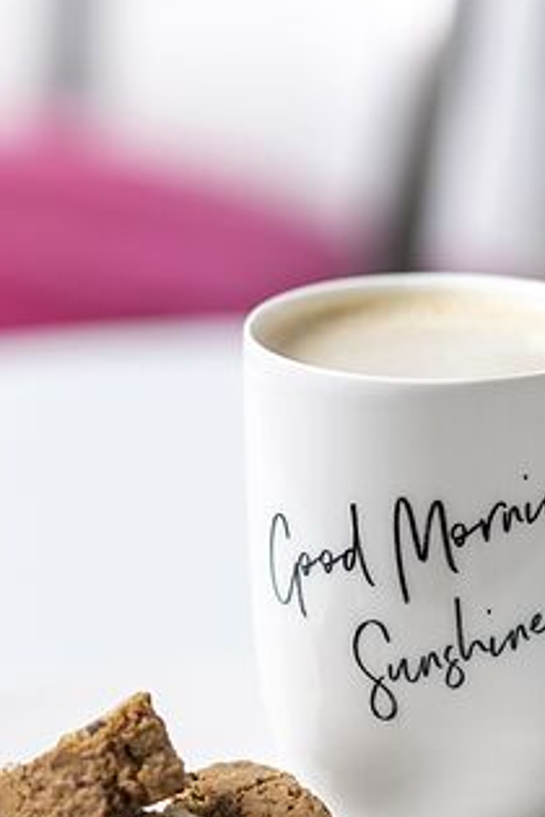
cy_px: 691
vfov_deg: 7.1
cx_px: 433
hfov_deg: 4.8
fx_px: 6562
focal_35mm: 289
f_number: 2
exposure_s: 1/25
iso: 100
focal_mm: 105
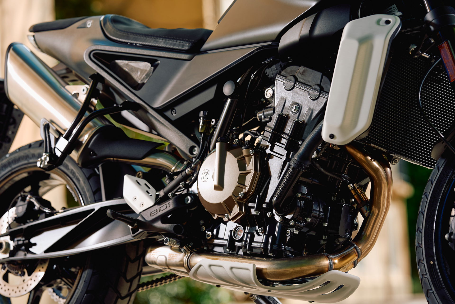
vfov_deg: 10.2
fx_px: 1706
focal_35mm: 135
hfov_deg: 15.2
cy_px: 152
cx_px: 228
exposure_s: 1/640
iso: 125
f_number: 4
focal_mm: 135
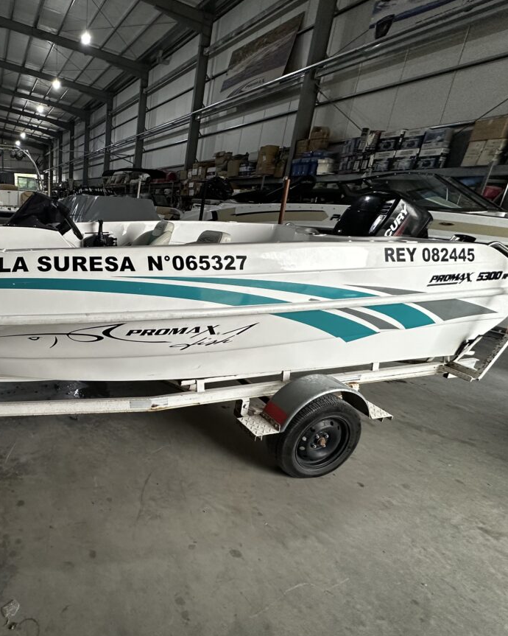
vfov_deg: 83.3
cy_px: 314
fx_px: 357
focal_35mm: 19
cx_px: 80
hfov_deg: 62.8
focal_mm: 2.22
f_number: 2.2
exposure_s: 1/100
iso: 250
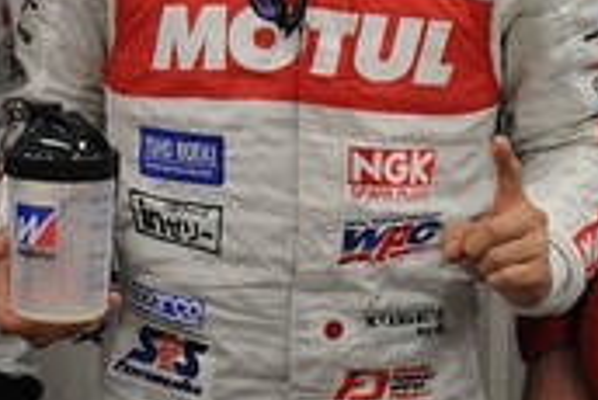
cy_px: -38
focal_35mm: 134
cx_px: -7
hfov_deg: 15.0
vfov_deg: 10.1
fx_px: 2228
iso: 1600
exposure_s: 1/125
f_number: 5.6
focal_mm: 32
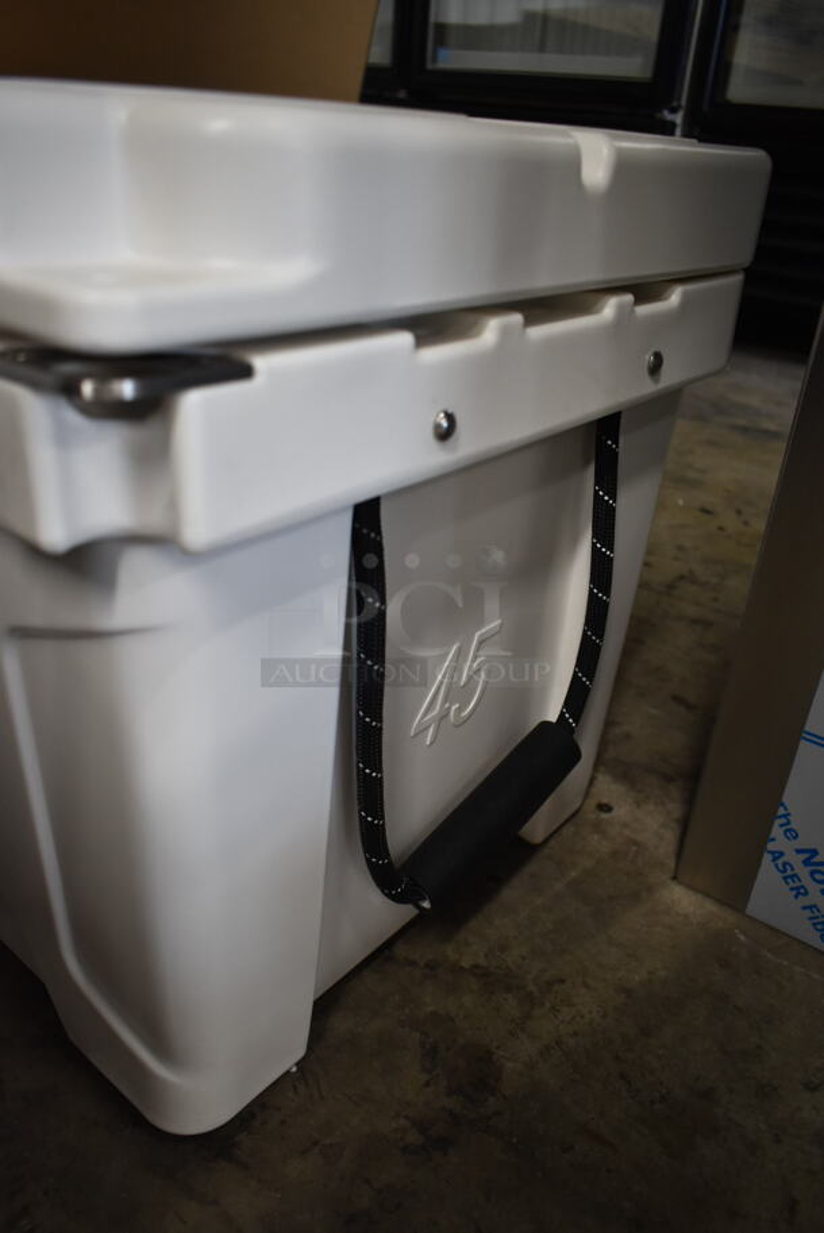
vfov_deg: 67.3
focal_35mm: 27
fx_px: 926
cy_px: 616
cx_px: 412
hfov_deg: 48.0
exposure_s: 1/30
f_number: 3.5
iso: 800
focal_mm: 18
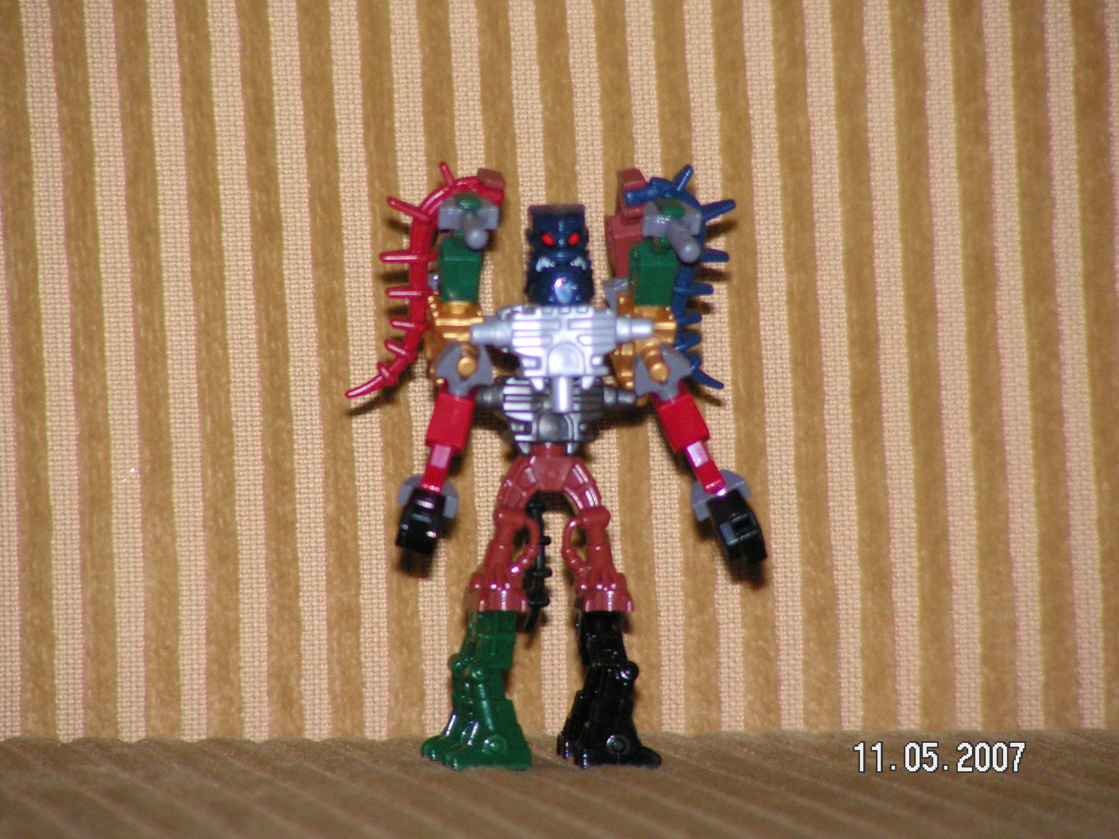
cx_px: 560
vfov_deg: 5.1
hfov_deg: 6.8
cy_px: 420
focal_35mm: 290
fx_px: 9375
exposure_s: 1/320
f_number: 3.2
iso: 200
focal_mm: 48
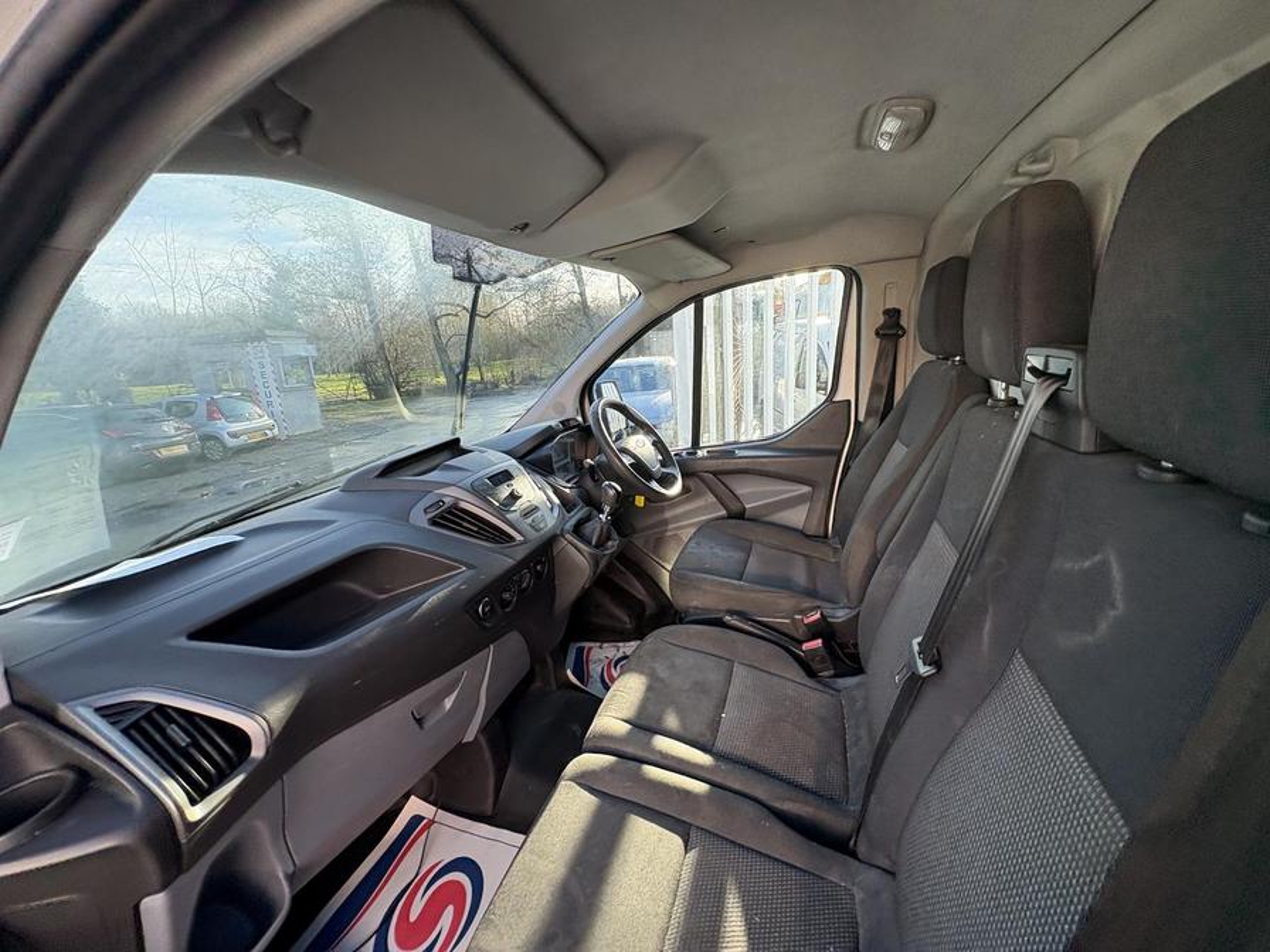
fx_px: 514
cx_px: 635
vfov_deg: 85.7
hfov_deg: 102.1
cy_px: 476
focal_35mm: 14
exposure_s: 1/152
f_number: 2.2
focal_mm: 2.22
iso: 64
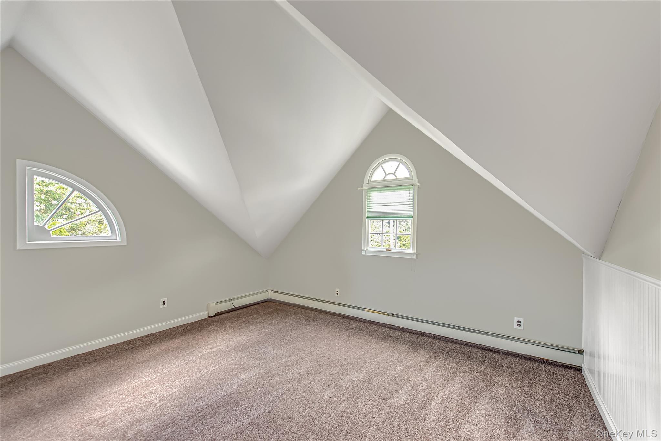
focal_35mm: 14
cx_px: 330
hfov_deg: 104.2
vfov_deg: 81.2
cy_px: 220
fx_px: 257
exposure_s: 1/100
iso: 400
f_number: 3.5
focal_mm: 14
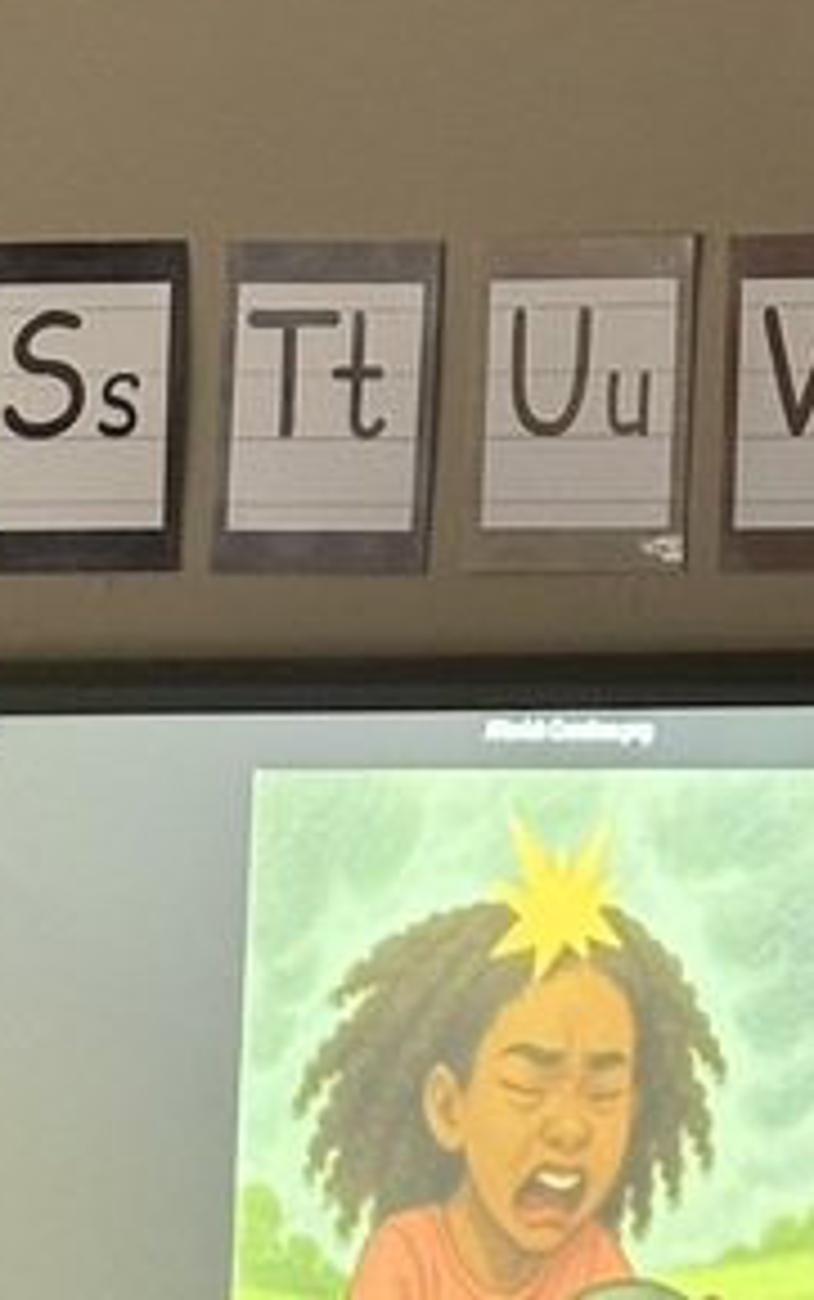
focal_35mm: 195
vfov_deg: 10.5
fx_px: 6911
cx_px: -571
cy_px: 1804
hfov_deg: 6.6
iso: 125
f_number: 1.6
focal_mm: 5.96
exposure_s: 1/40
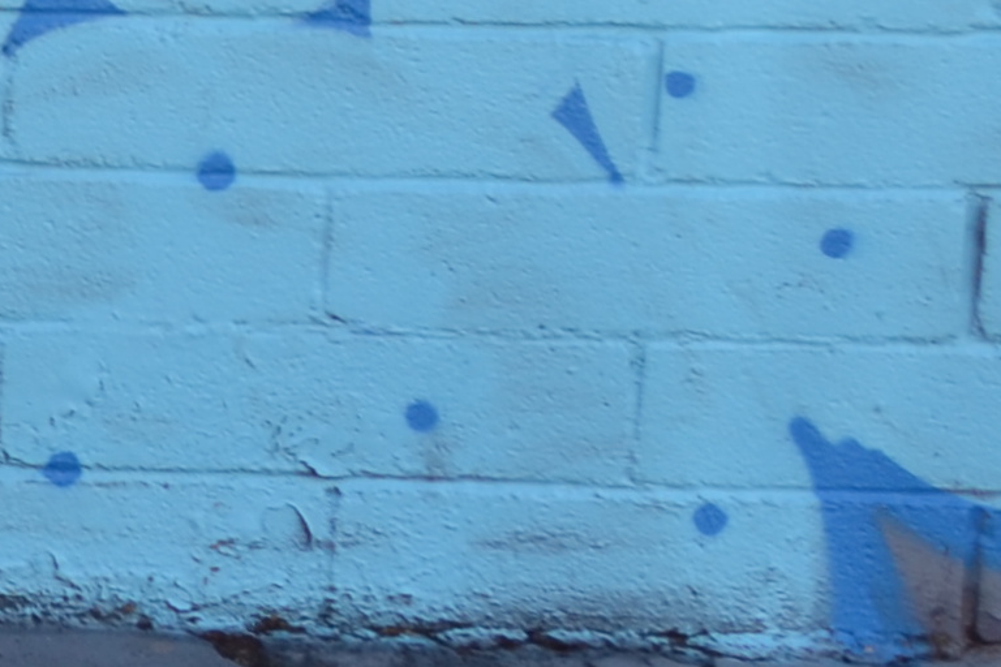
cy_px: -417
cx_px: -1438
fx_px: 6006
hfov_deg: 8.6
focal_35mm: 216
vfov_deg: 6.3
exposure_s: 1/160
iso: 100
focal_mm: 24
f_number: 5.6
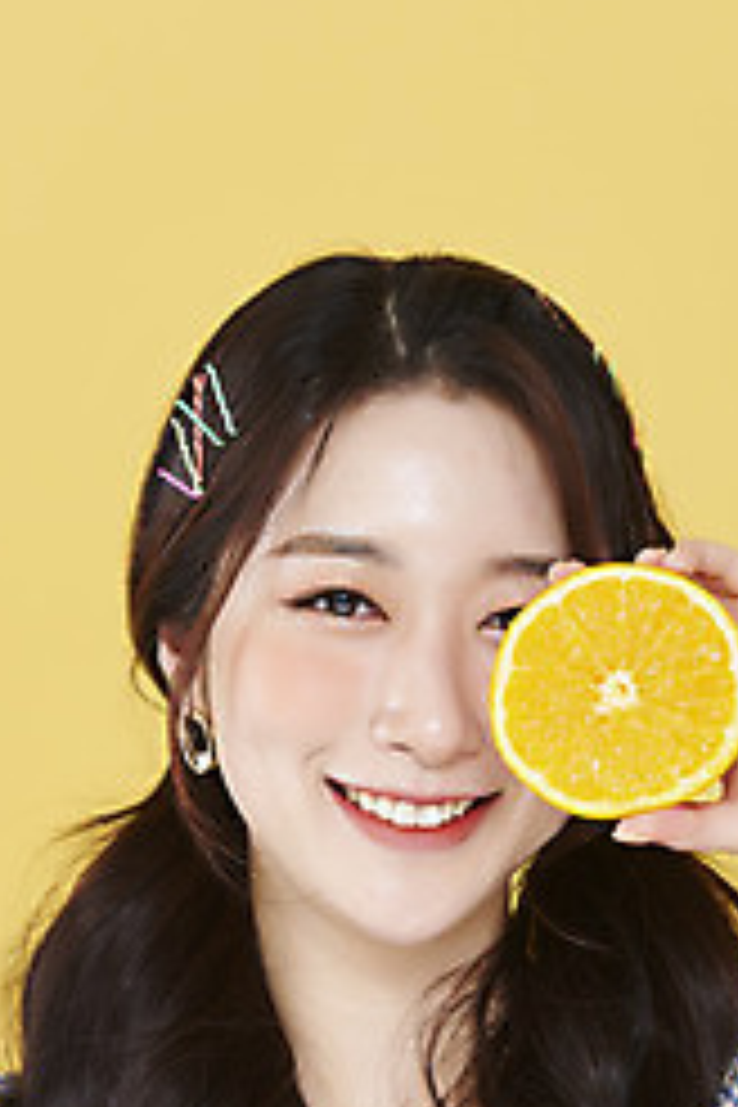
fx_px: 5258
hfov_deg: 8.0
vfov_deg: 12.0
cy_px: 882
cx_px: 394
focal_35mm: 171
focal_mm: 105
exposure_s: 1/125
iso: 64
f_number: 11
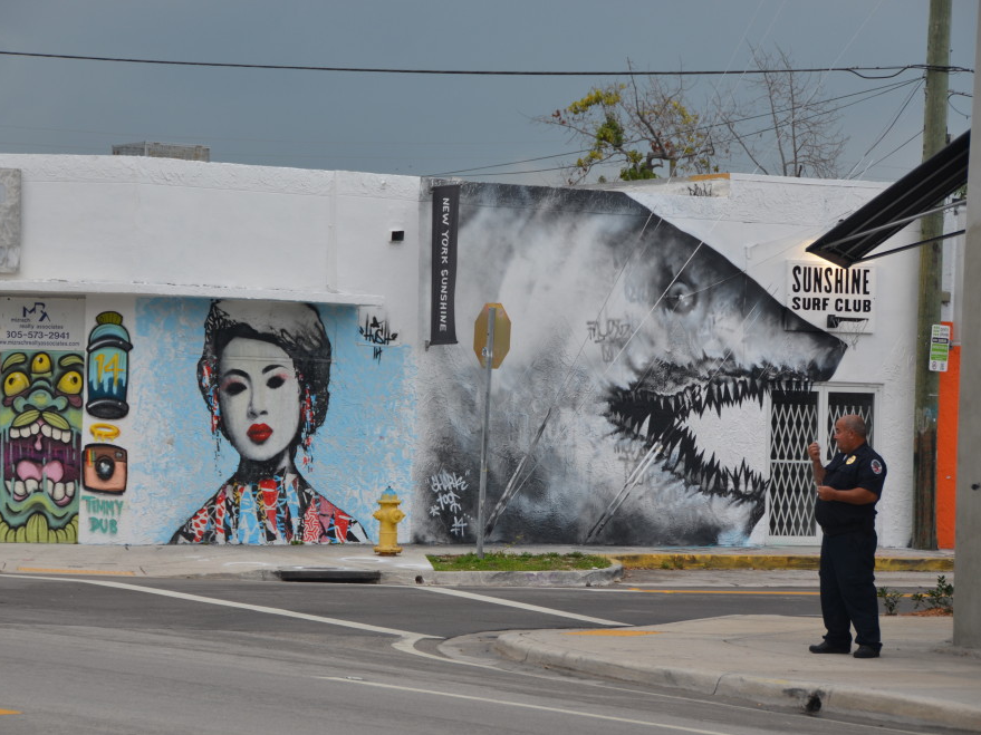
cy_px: 368
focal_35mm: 131
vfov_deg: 11.3
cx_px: 475
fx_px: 3712
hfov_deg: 15.1
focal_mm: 80
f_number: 5.6
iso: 250
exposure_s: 1/125
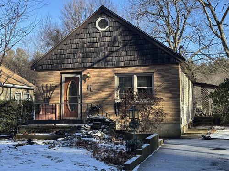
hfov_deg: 39.7
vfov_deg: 30.3
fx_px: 318
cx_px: 114
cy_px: 86
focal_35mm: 48
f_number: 1.78
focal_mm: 6.76
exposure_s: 1/854
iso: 64
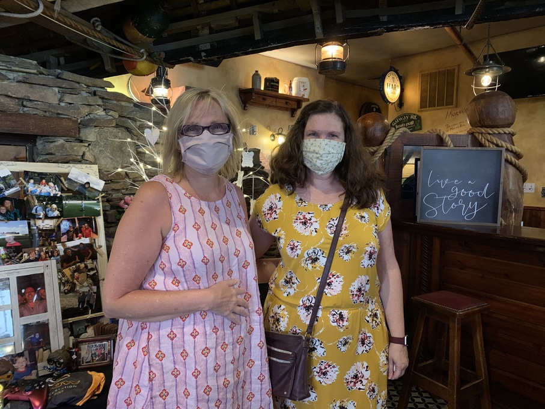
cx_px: 272
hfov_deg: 67.3
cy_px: 204
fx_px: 409
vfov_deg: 53.1
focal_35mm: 26
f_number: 1.8
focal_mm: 4.25
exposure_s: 1/26
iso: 400
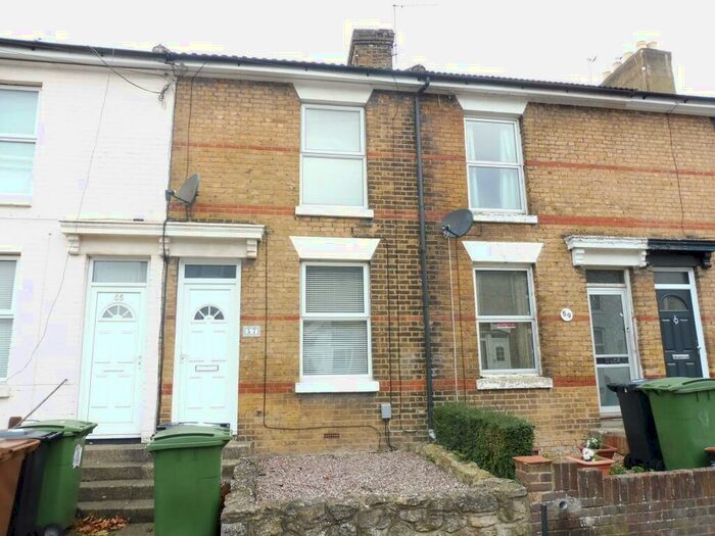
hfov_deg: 71.6
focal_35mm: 24
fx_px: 496
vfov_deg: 56.8
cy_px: 268
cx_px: 358
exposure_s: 1/100
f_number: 3.3
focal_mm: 4.3
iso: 200
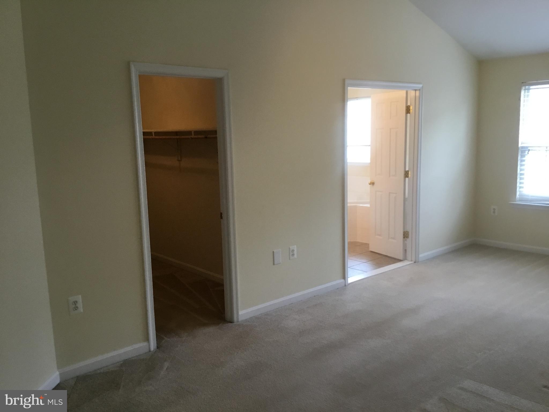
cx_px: 274
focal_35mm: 31
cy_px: 206
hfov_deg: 58.4
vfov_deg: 45.4
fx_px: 492
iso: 100
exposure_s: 1/30
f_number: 2.4
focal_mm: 3.3
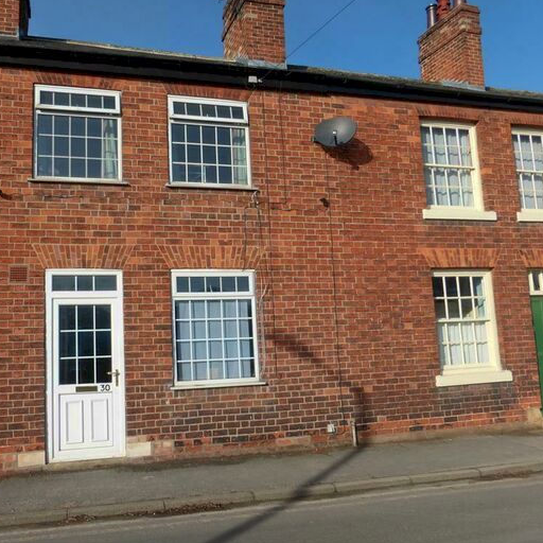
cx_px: 204
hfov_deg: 55.0
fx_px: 515
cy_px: 267
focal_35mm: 29
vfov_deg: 55.6
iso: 100
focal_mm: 4.3
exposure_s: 1/800
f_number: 4
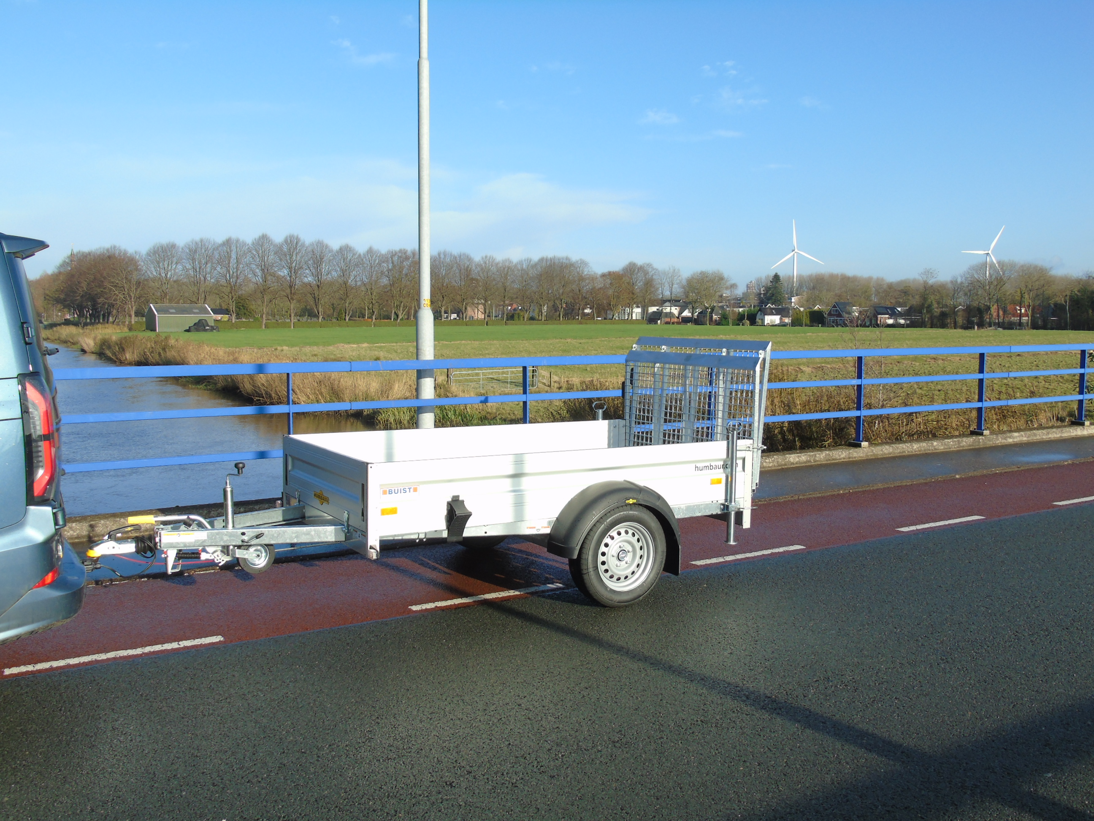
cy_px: 410
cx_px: 547
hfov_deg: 61.7
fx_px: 917
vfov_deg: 48.2
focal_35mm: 29
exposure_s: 1/500
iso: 80
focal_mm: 5.2
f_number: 3.6
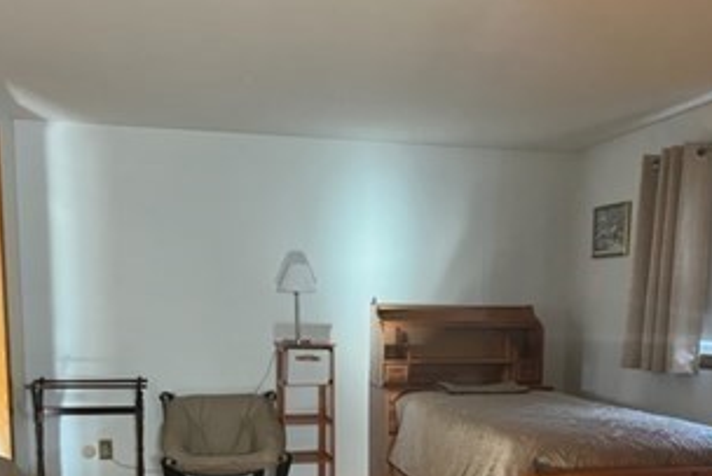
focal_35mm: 40
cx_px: 354
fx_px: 791
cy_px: 410
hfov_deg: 48.4
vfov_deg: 32.1
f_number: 1.5
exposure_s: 1/60
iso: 320
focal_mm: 5.7
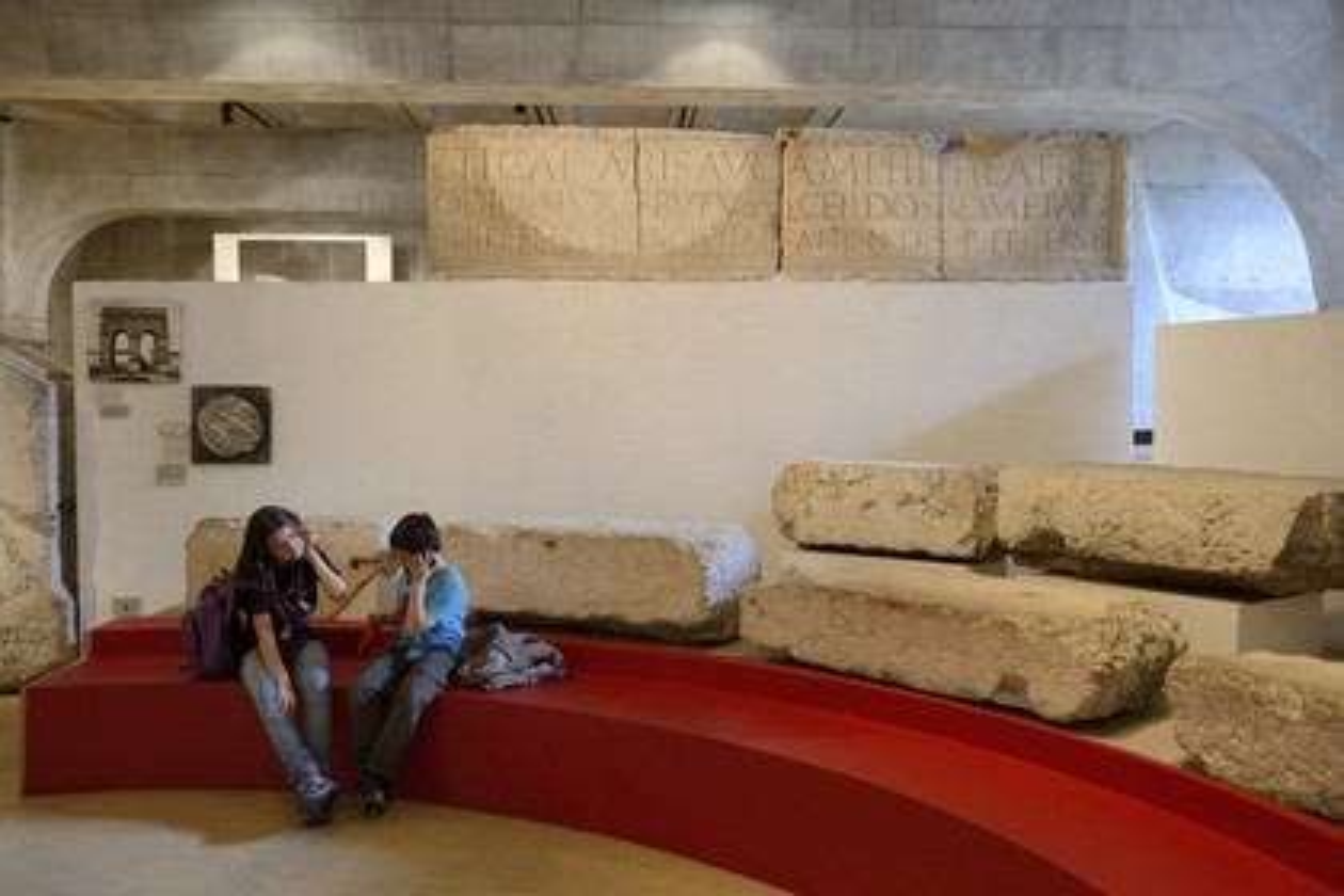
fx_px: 1195
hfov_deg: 58.7
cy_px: 448
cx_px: 672
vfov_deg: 41.1
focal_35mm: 32
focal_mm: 32
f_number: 4
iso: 1600
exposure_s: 1/40
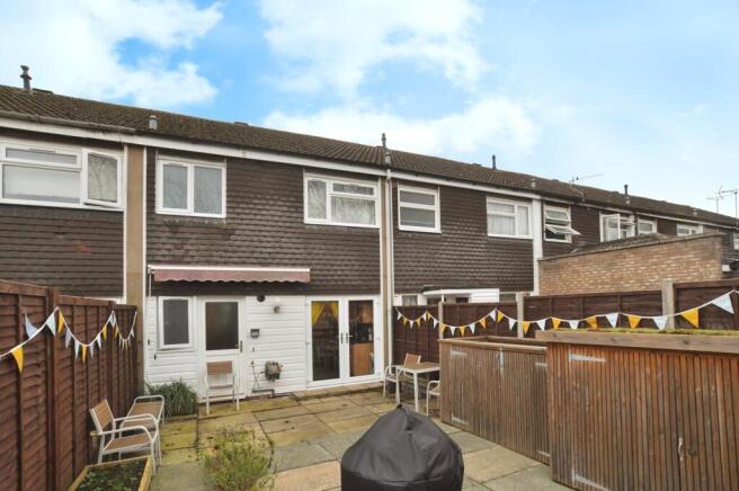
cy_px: 246
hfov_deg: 95.0
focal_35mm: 16
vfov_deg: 71.9
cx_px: 370
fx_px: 338
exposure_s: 1/160
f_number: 6.3
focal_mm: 11
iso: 200
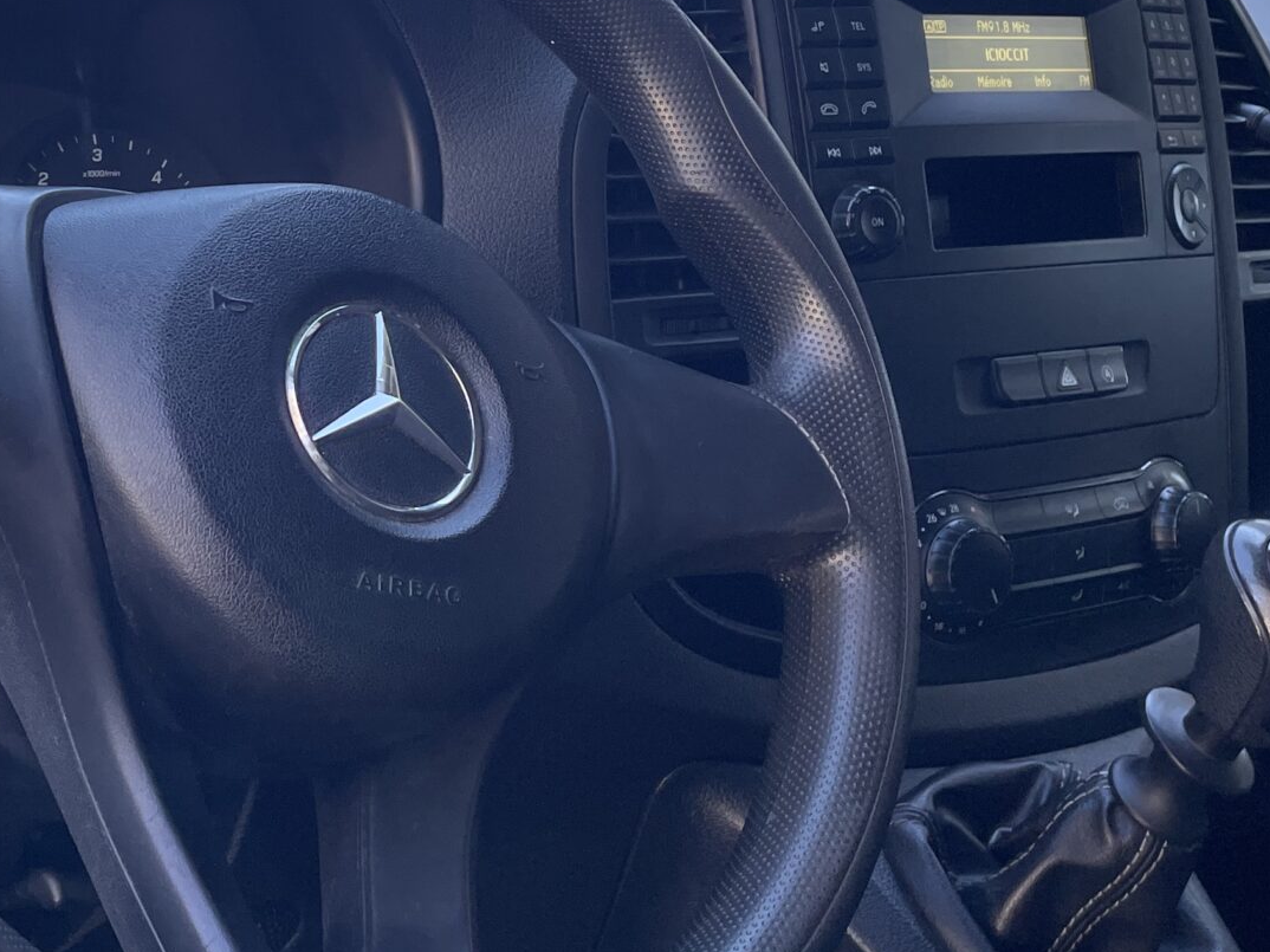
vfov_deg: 23.3
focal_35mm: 62
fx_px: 2274
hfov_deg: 30.6
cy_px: 190
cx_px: 290
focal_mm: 4.2
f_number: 1.6
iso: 40
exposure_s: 1/121
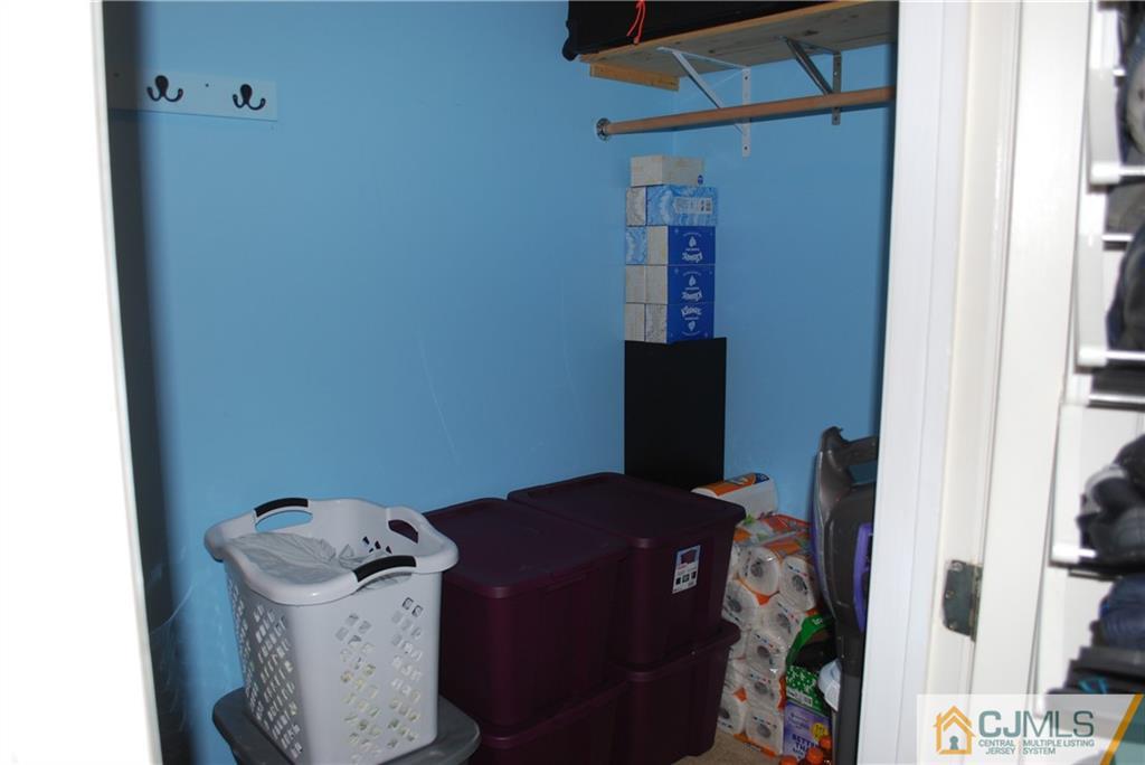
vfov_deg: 48.0
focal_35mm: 27
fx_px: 859
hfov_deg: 67.4
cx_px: 572
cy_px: 382
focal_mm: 18
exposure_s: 1/60
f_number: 3.5
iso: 200
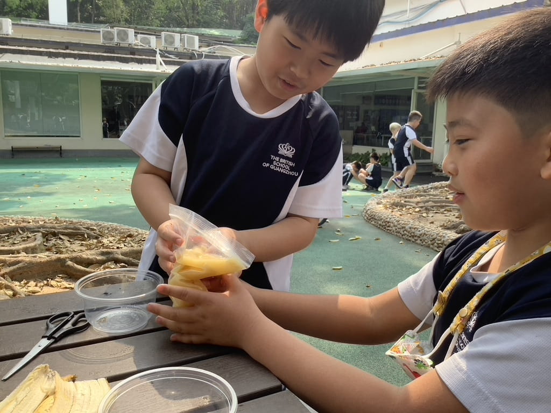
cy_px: 206
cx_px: 276
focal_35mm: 31
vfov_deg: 45.4
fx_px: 493
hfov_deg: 58.4
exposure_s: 1/112
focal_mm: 3.3
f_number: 2.4
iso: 25
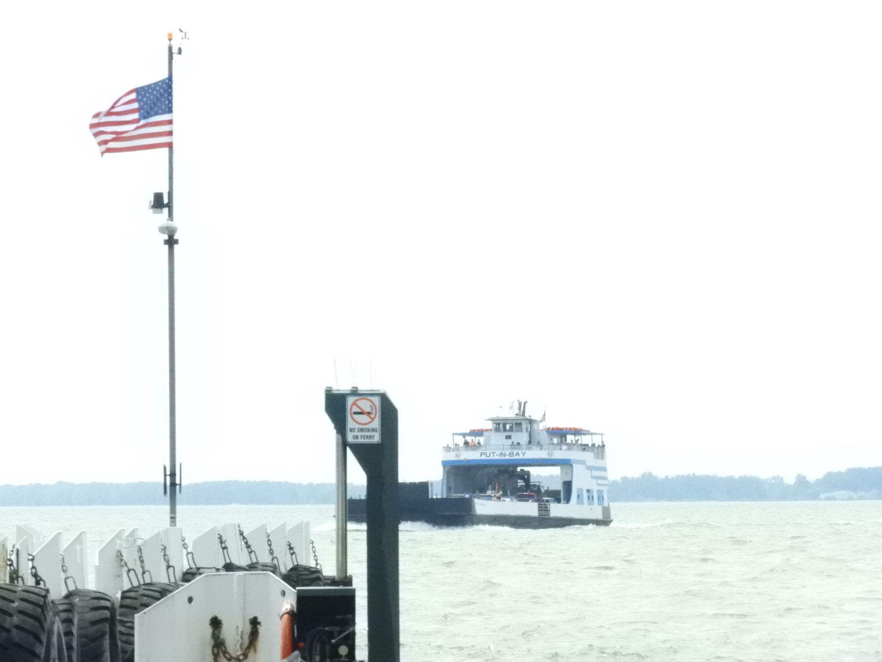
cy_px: 331
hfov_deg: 6.6
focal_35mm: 300
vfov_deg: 5.0
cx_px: 441
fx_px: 7644
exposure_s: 1/2500
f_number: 7.7
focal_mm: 53.7
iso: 1600
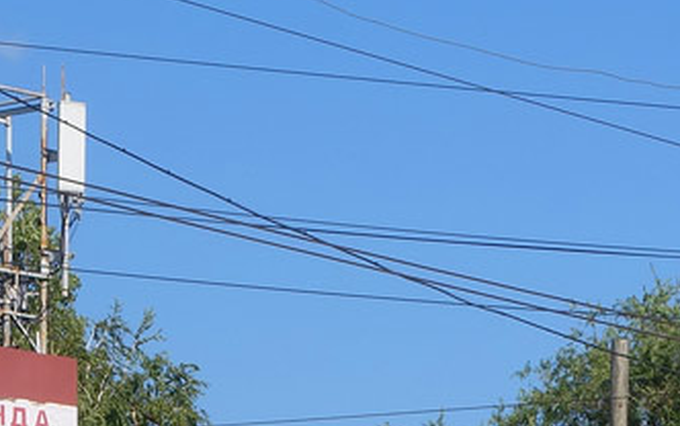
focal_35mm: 184
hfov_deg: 11.2
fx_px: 3412
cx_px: 782
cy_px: 737
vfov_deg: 7.0
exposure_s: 1/500
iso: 125
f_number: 6.3
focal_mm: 18.45
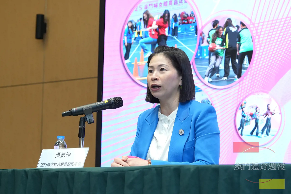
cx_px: 146
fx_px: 566
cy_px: 97
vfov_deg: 19.5
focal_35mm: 70
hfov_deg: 28.8
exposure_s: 1/200
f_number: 4
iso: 1250
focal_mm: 70
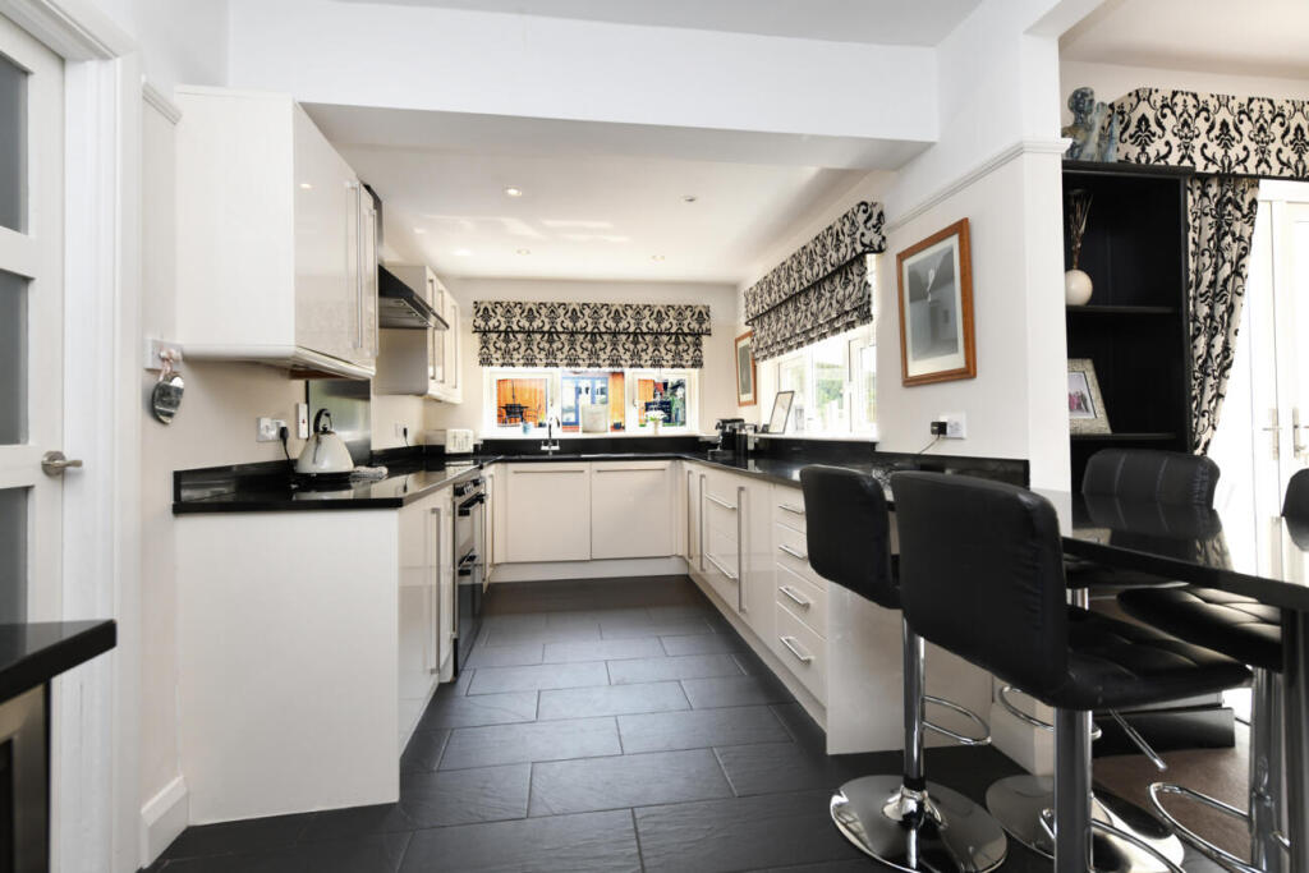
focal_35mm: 17
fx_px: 618
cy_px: 436
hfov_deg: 93.3
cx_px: 654
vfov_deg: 70.5
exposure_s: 1/100
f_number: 8
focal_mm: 17
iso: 640
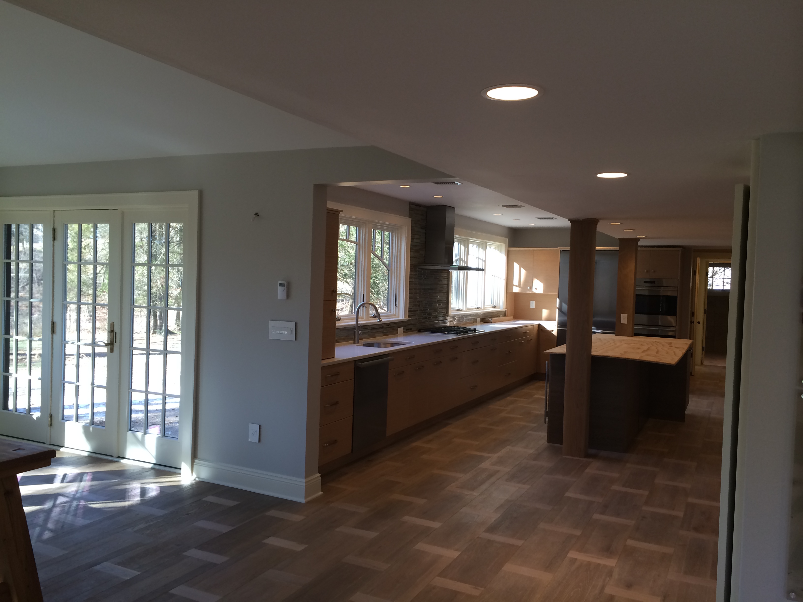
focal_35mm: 30
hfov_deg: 60.0
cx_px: 402
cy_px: 301
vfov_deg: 46.8
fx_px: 696
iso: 32
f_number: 2.2
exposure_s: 1/40
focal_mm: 4.12
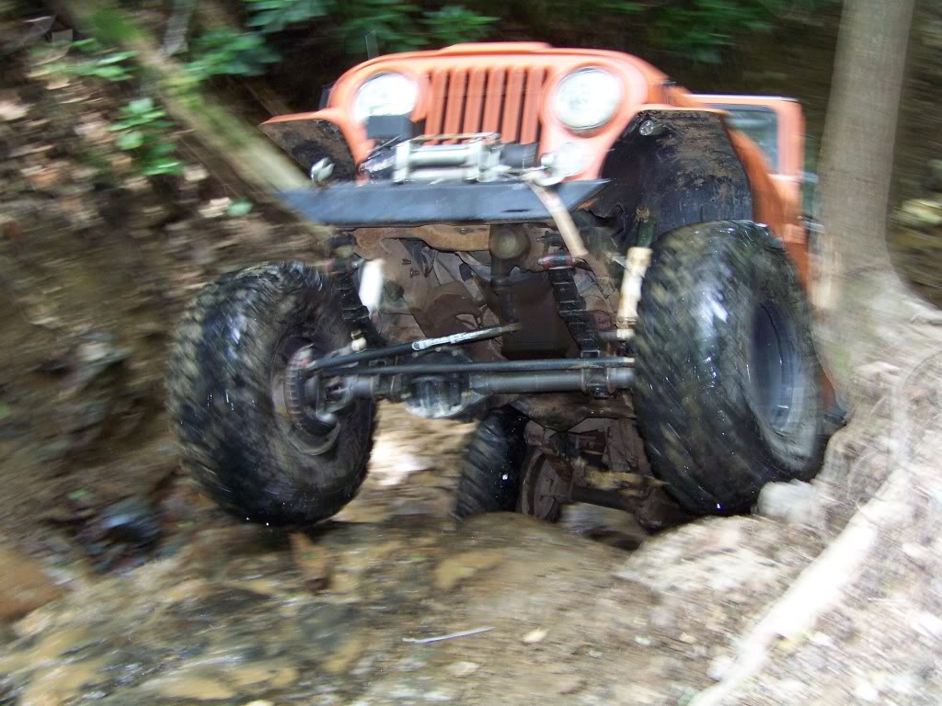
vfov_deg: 23.7
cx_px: 471
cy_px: 353
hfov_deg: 31.2
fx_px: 1687
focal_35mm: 62
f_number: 3.2
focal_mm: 10.5
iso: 160
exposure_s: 1/30
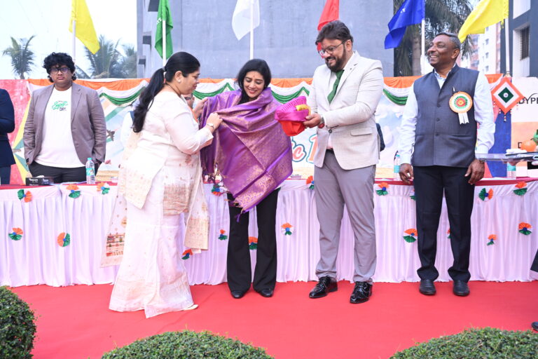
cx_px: 269
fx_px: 501
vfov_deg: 39.4
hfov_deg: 56.5
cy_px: 180
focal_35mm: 34
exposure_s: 1/125
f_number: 5
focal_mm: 33.5
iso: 640
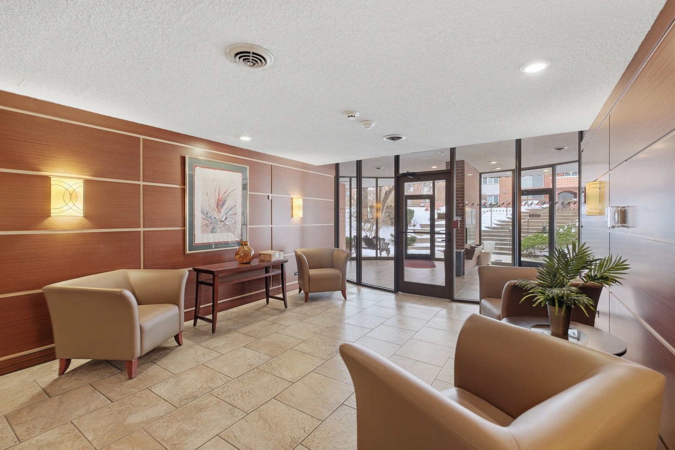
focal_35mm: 15
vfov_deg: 77.3
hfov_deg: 100.4
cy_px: 225
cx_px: 338
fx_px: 281
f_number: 5.6
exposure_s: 1/280
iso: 800
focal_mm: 10
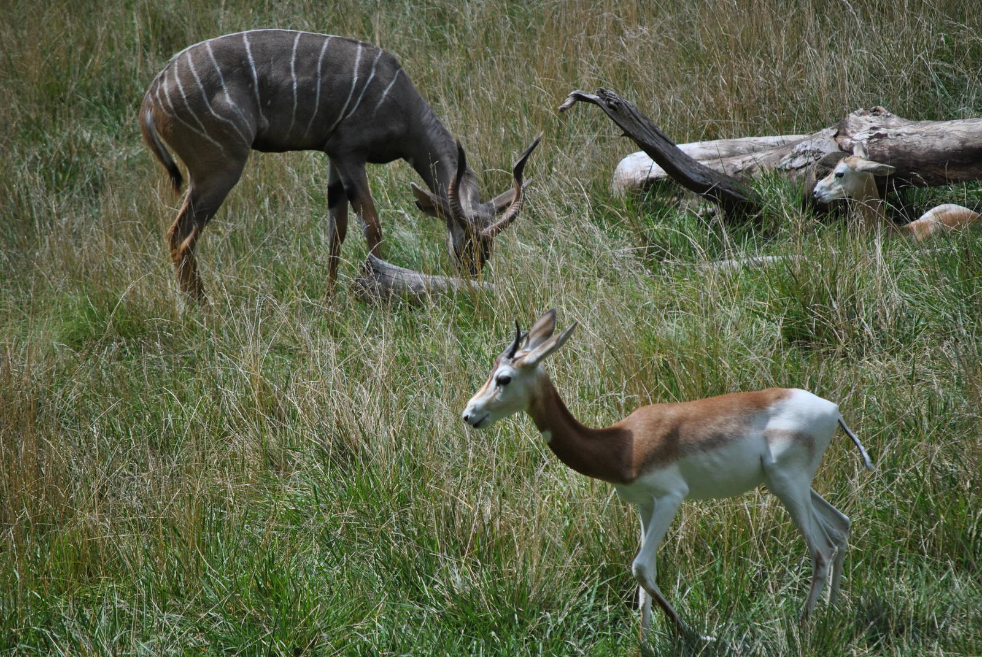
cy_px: 328
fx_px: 8193
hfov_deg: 6.9
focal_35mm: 300
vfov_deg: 4.6
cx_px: 491
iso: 200
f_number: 5.6
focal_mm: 200
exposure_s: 1/800
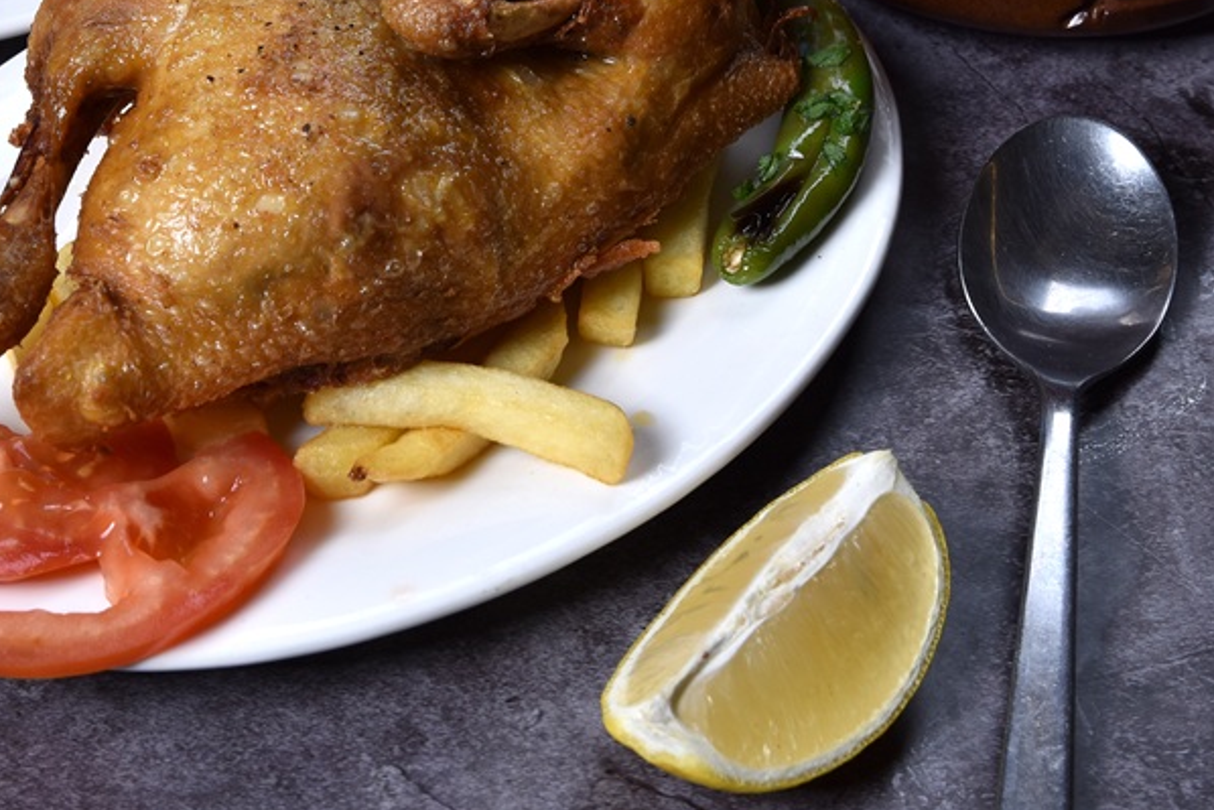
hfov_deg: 20.8
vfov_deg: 14.0
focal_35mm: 97
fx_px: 3272
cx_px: 300
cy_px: 161
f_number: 10
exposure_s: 1/125
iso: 200
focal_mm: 58
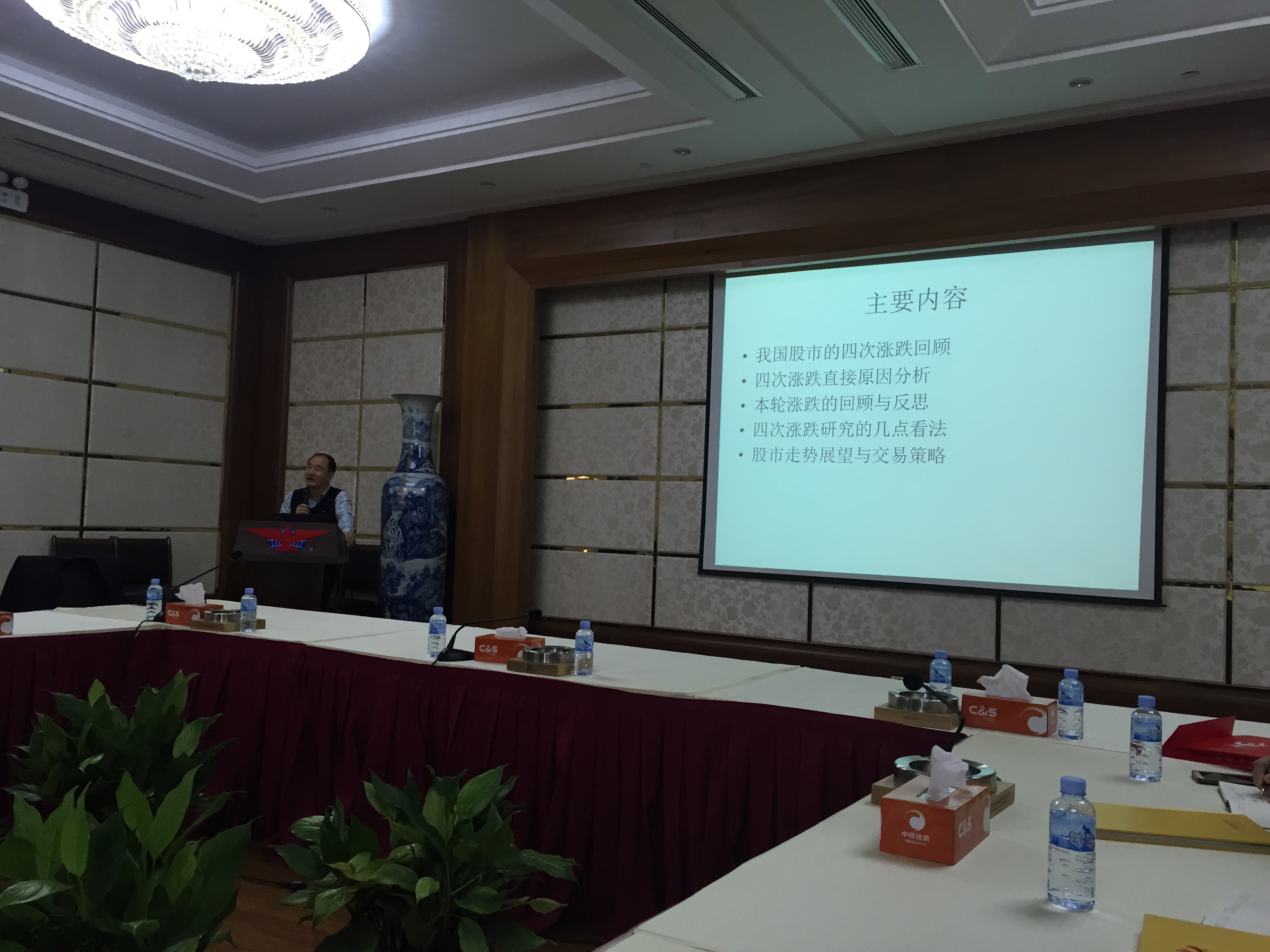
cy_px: 476
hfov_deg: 61.7
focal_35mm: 29
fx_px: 1064
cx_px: 635
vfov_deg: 48.2
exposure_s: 1/33
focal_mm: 4.15
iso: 50
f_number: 2.2
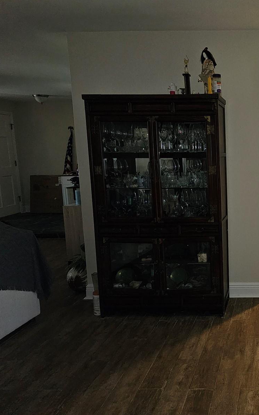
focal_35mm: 33
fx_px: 373
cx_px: 268
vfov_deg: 58.1
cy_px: 208
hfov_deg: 34.4
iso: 160
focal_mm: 6.3
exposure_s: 1/24
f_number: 1.7
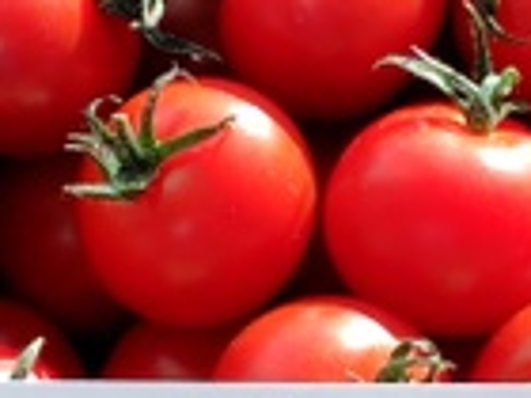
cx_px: 277
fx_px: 1212
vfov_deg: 18.7
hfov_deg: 24.7
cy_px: 220
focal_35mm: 79
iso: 87
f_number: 1.9
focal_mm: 5.6
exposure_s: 1/120
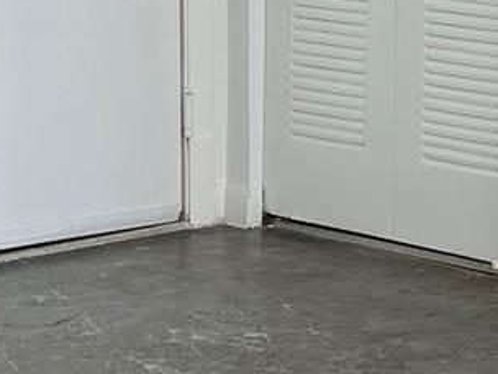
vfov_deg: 10.8
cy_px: 46
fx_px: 1971
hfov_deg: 13.5
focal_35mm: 137
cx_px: 765
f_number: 1.5
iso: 100
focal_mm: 5.7
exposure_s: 1/121
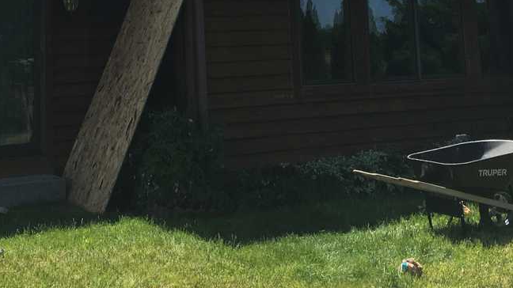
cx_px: 182
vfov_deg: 17.5
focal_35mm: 65
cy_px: -76
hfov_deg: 32.2
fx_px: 884
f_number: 2.2
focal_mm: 4.15
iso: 25
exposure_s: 1/1261
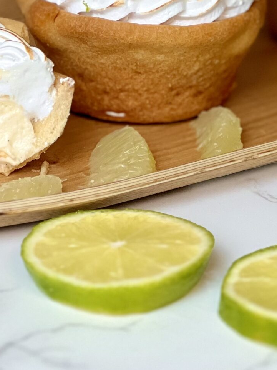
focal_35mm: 205
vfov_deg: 9.6
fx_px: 2188
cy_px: -19
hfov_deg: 7.2
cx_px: 103
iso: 125
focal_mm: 9
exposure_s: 1/100
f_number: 2.8
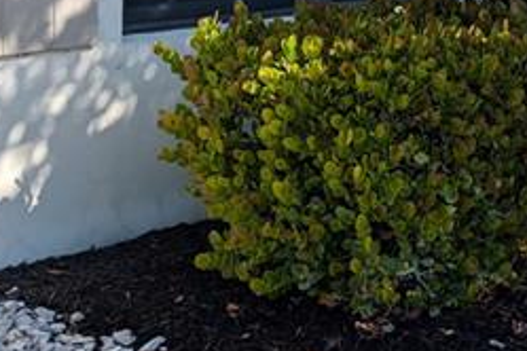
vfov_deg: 16.5
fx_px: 1127
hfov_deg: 24.5
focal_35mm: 77
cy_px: -133
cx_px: 580
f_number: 1.68
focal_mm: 6.9
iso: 23
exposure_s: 1/1610
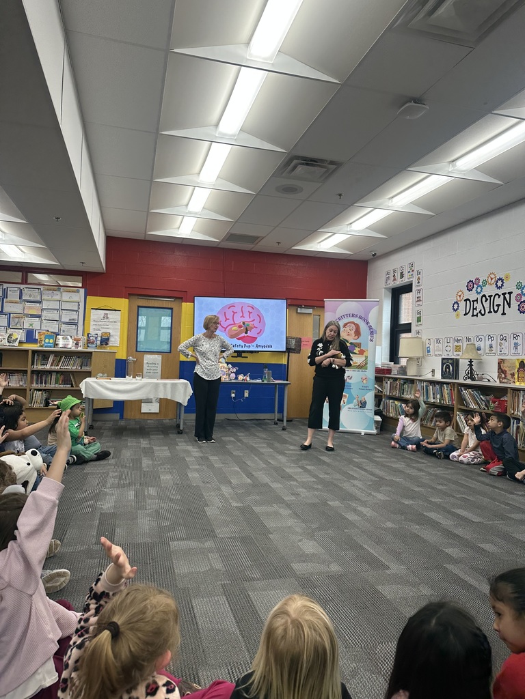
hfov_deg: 56.8
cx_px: 262
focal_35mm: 24
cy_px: 350
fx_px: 485
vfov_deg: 71.6
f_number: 1.78
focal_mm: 6.86
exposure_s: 1/120
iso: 100
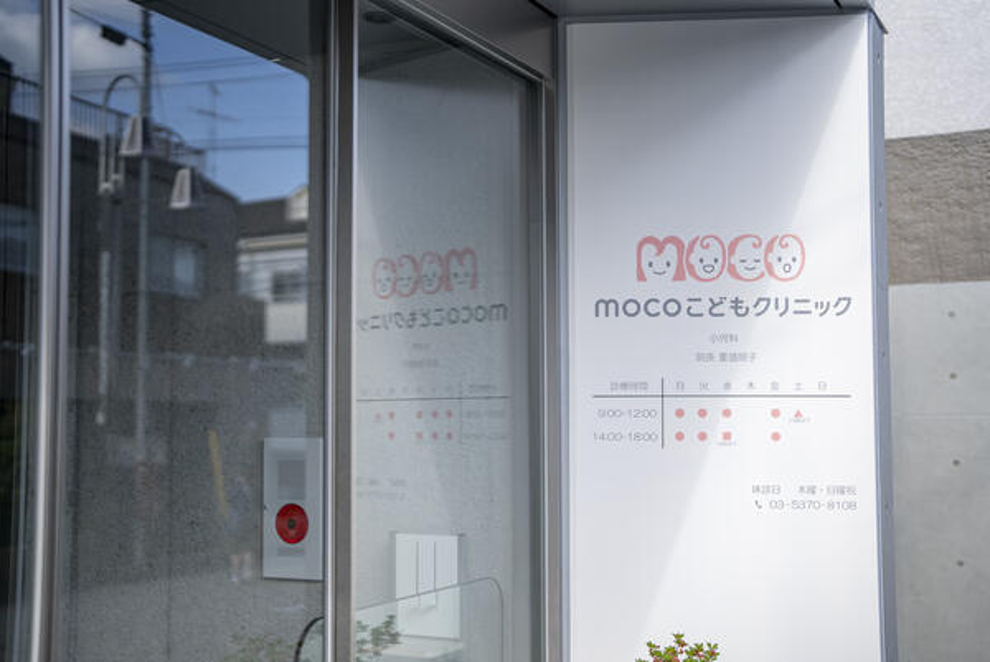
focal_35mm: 50
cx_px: 495
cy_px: 331
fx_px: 1376
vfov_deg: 27.0
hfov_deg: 39.6
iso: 160
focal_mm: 50
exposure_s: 1/5000
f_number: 1.2
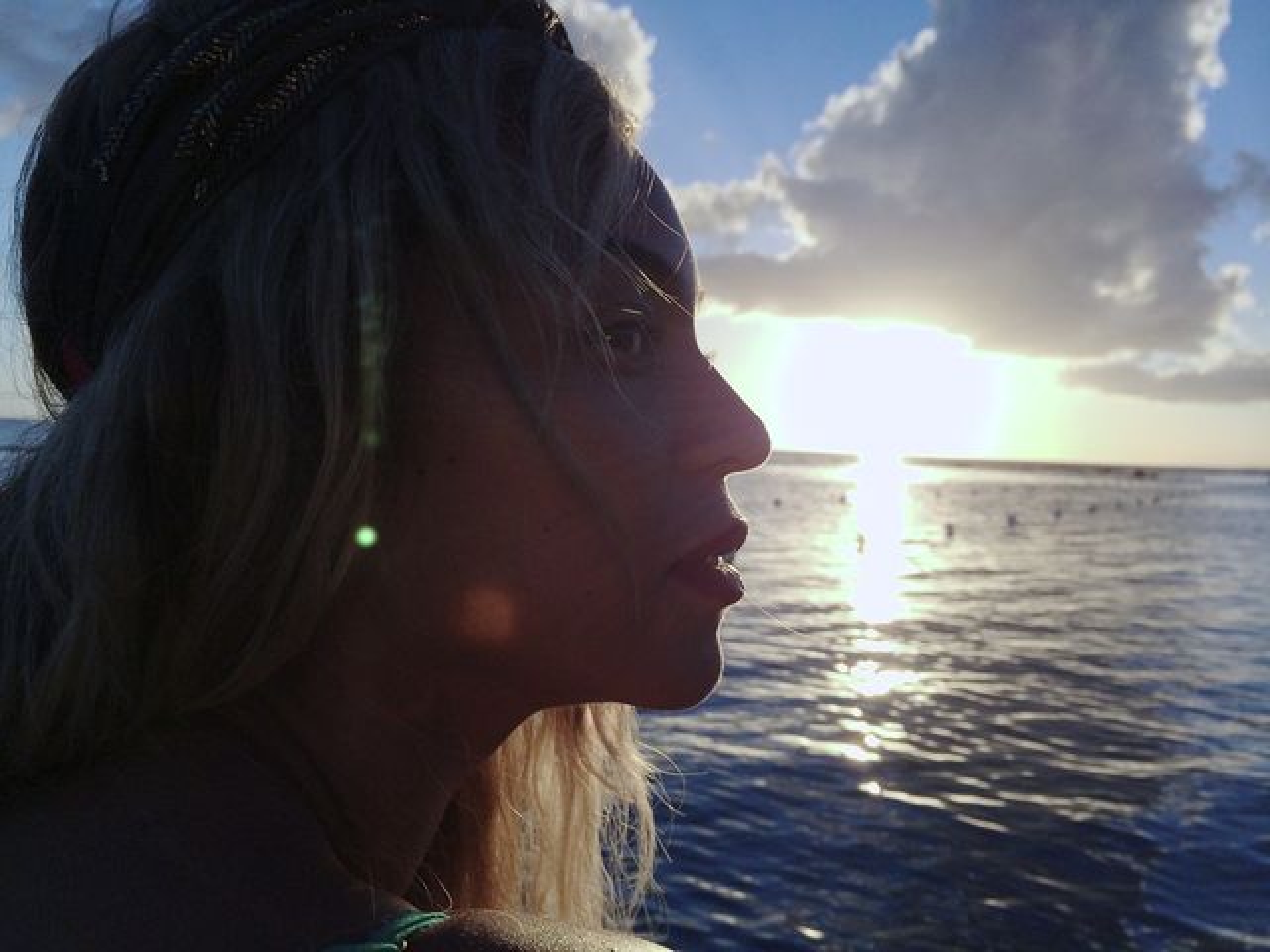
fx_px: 1101
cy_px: 476
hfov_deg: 60.0
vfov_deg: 46.8
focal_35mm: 30
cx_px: 635
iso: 40
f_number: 2.2
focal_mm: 4.12
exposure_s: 1/3731
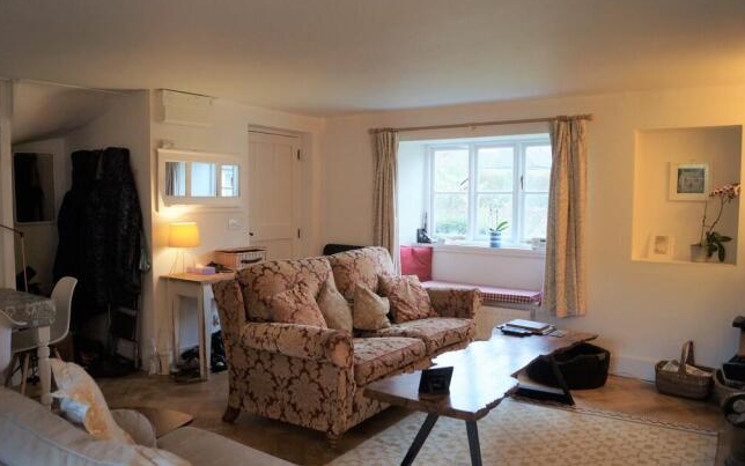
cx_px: 372
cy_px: 238
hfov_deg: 66.4
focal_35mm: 28
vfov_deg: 44.6
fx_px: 569
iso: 800
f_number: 4
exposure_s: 1/60
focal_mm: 18
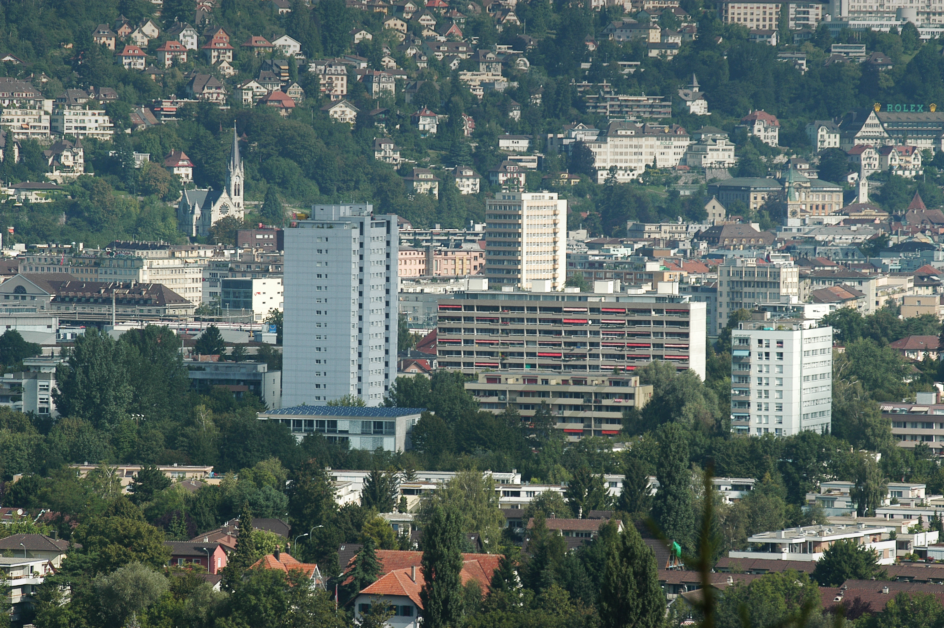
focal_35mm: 300
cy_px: 314
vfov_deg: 4.6
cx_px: 472
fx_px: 7860
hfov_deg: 6.9
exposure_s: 1/750
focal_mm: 200
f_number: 5.6
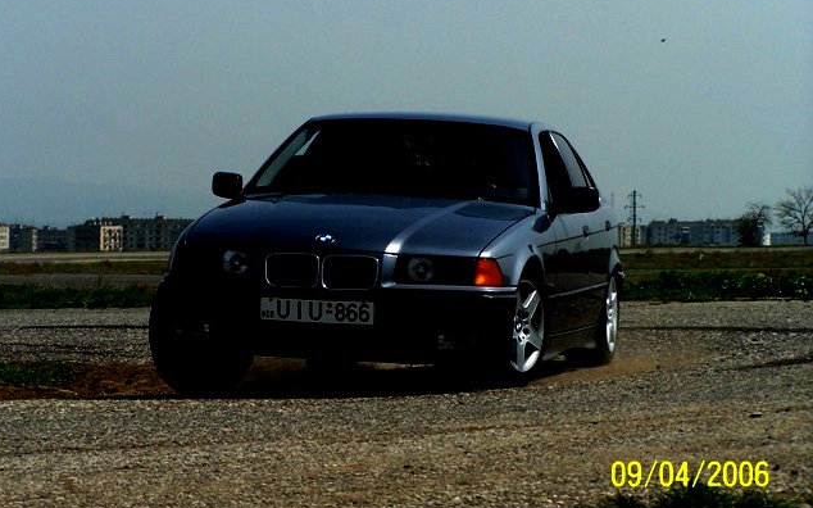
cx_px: 404
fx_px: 3035
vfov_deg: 9.6
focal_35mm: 137
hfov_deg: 15.3
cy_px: 248
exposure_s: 1/1000
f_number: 4.5
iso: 80
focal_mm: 21.2
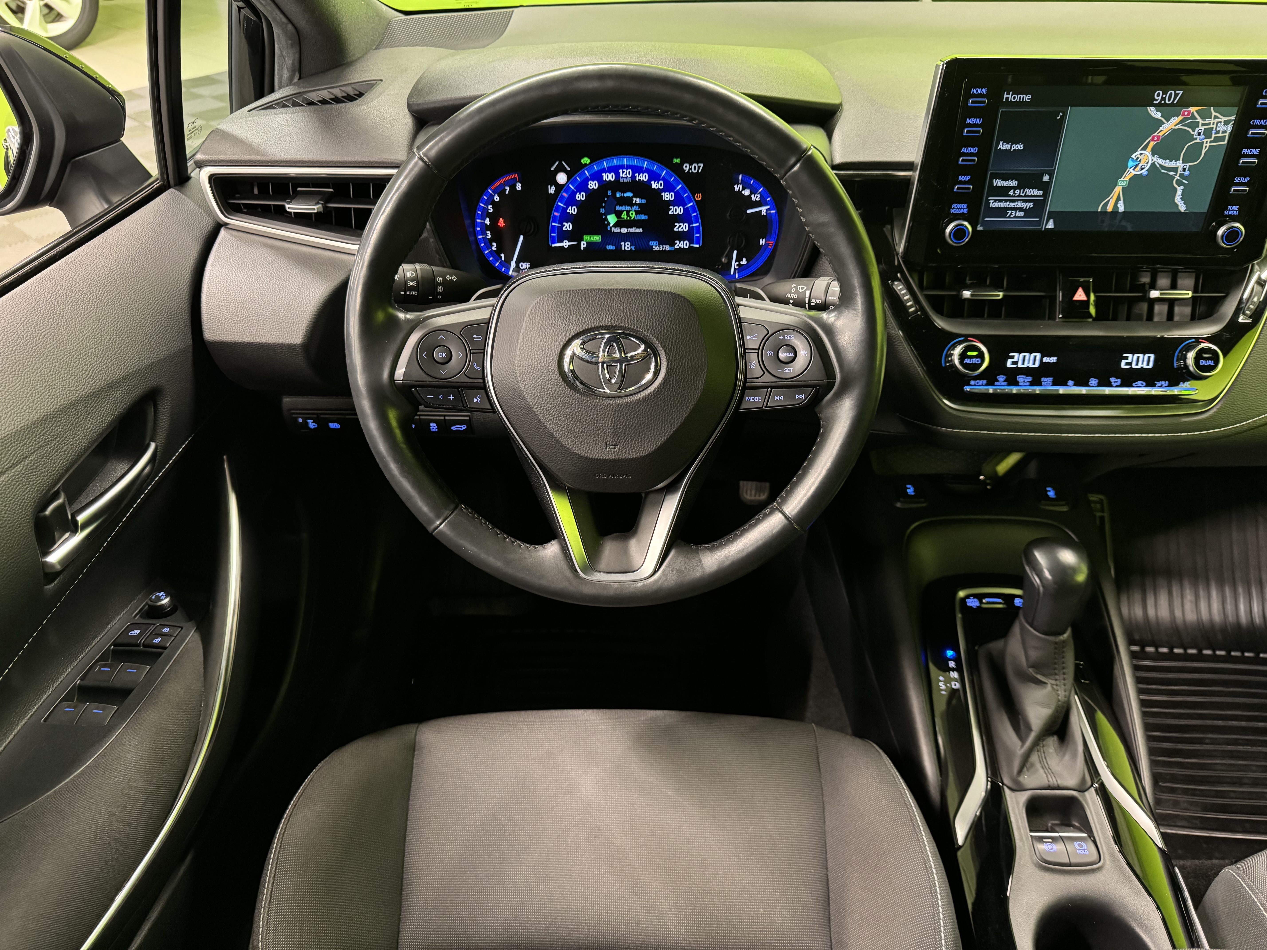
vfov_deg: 56.8
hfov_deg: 71.6
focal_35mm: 24
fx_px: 878
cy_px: 475
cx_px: 634
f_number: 1.78
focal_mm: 6.76
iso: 1000
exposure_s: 1/33
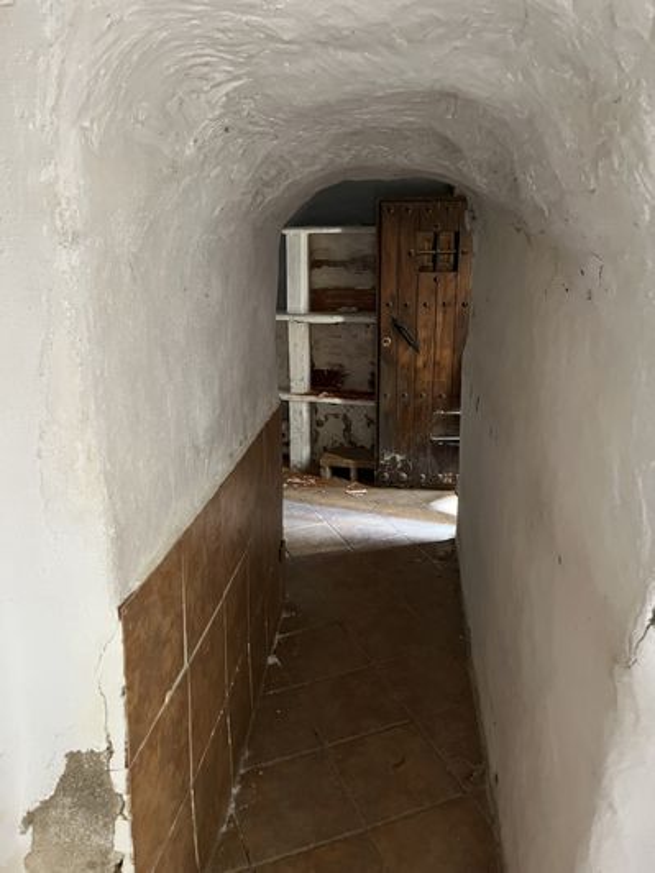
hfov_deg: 53.1
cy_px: 436
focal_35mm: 26
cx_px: 328
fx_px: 656
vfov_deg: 67.3
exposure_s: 1/43
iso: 500
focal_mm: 5.1
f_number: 1.6
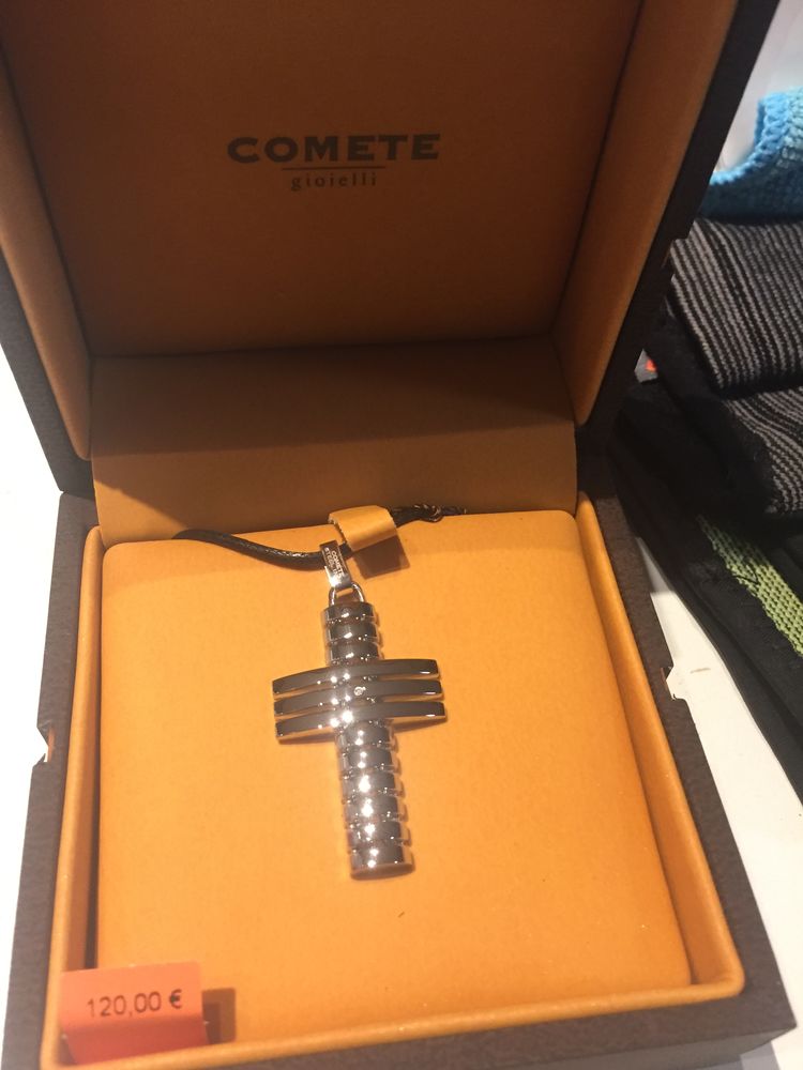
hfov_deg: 48.2
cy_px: 535
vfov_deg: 61.7
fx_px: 897
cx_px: 402
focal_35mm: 29
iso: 200
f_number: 2.2
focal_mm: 4.15
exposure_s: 1/33
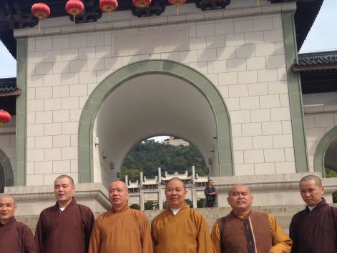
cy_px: 174
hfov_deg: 33.9
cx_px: 105
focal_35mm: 56
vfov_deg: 26.0
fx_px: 546
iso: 50
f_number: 2.4
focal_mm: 4.12
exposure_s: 1/1355
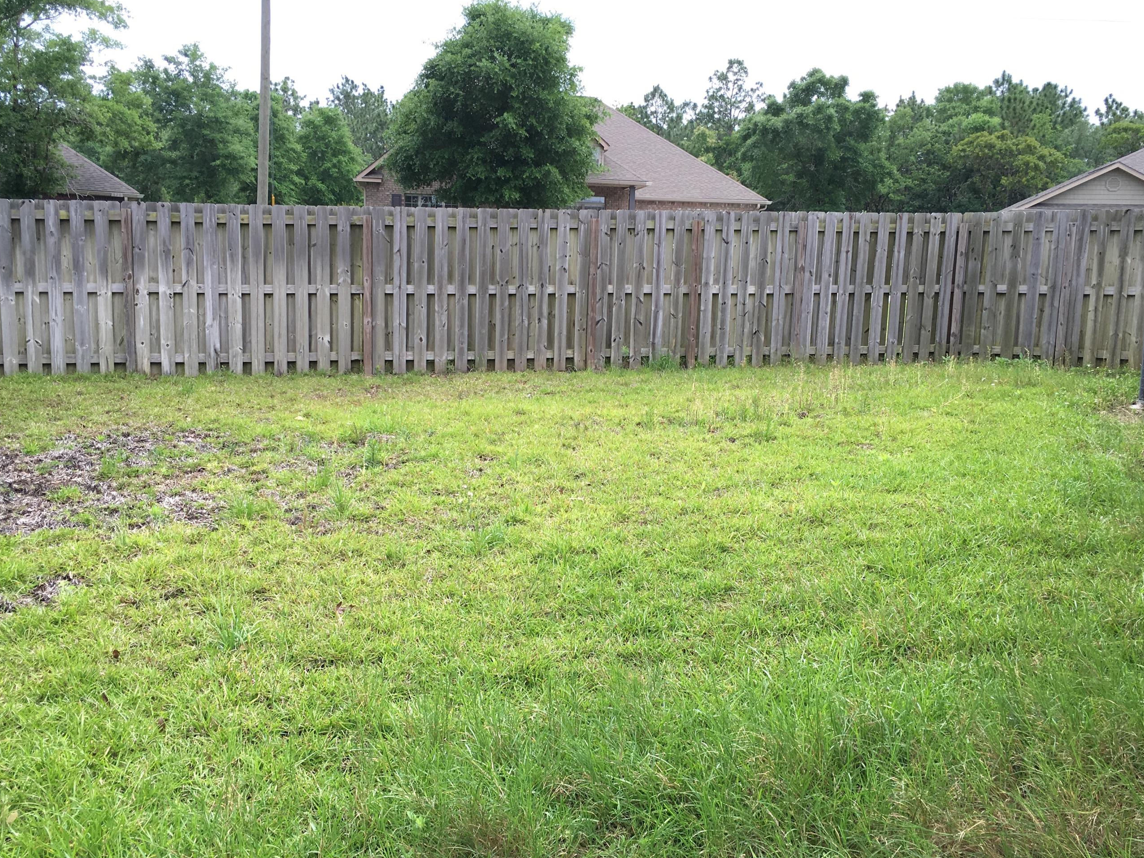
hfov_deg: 54.0
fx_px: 1124
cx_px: 557
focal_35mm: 34
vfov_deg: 41.7
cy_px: 482
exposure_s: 1/452
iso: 25
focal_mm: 4.15
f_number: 2.2
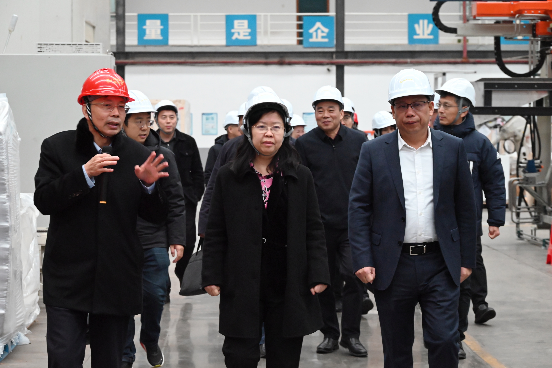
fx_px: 1687
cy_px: 184
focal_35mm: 110
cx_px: 276
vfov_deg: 12.5
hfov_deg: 18.6
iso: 6400
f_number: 9
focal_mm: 110
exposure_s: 1/80
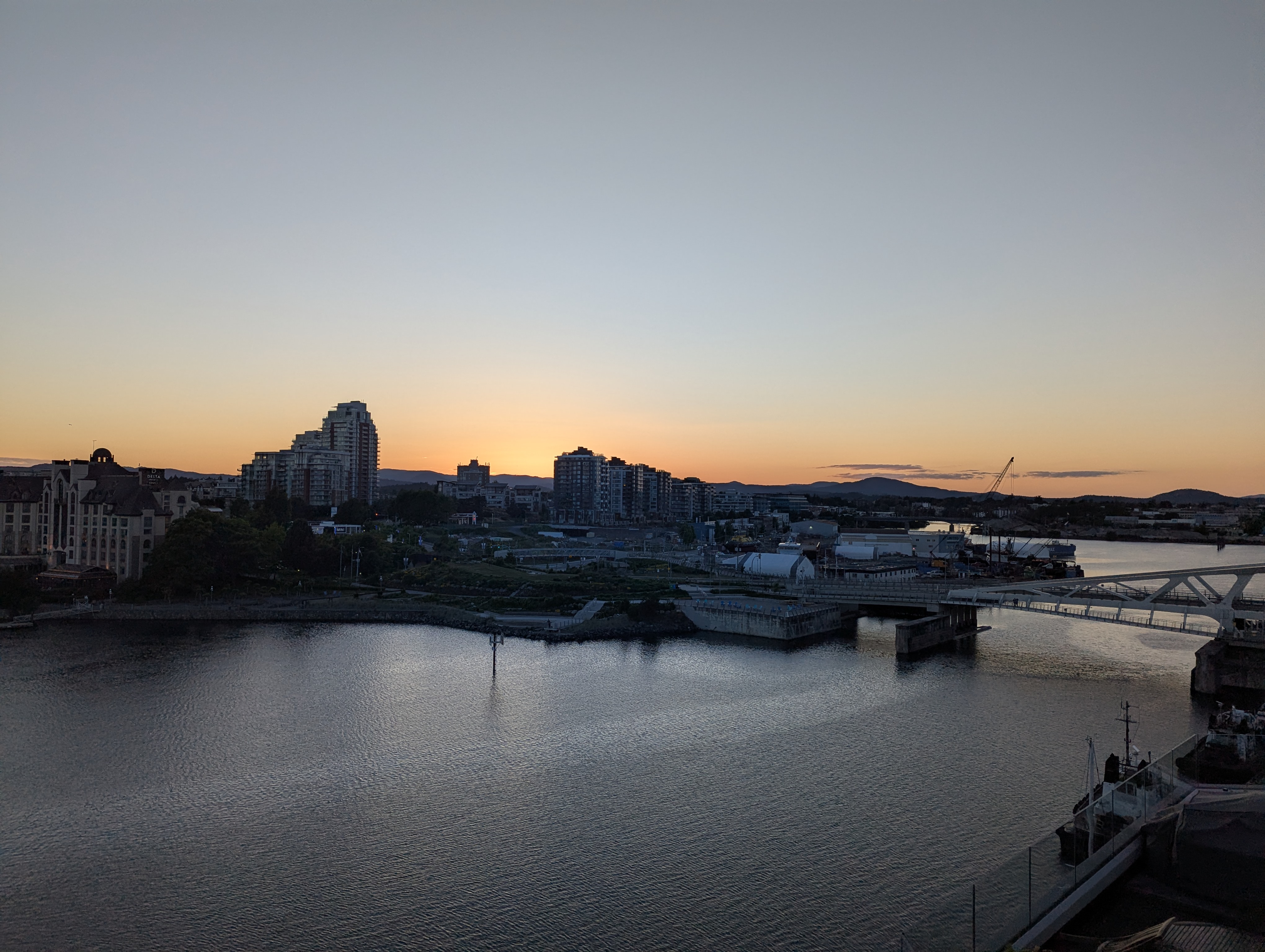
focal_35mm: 24
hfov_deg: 71.5
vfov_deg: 56.9
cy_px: 476
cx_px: 632
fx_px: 878
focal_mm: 6.81
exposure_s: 1/1508
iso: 50
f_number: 1.85
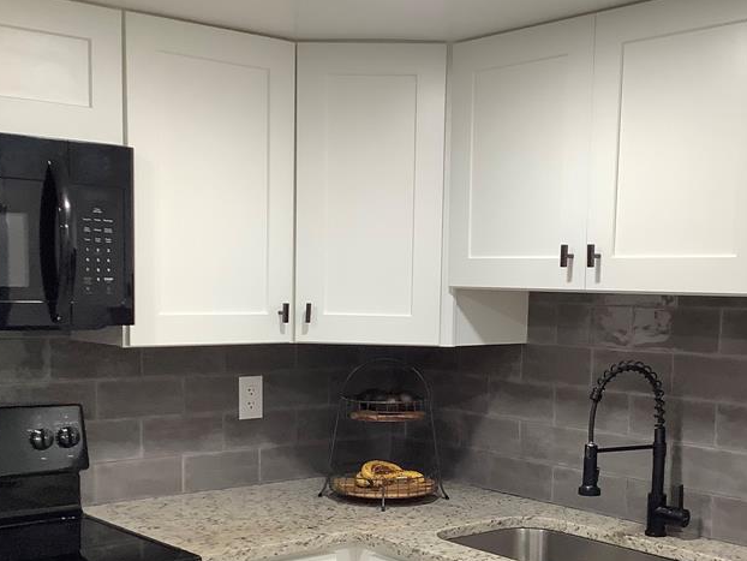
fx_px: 1101
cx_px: 405
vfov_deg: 28.3
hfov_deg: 37.5
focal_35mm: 51
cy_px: 401
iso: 100
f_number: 2.4
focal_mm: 3.3
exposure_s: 1/50
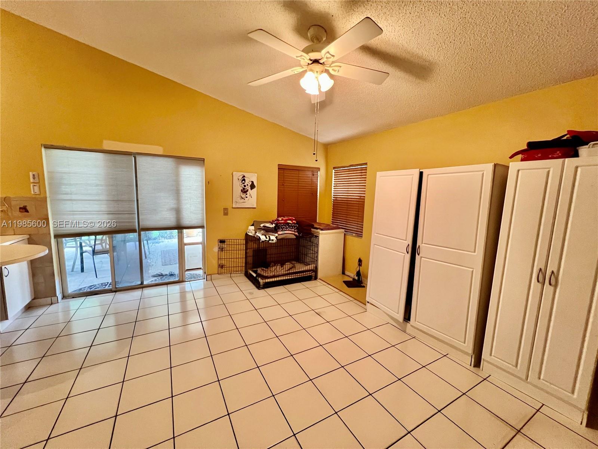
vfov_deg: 89.9
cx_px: 299
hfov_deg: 106.2
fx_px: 225
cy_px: 224
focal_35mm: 13
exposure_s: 1/60
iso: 500
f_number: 1.8
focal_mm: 1.57
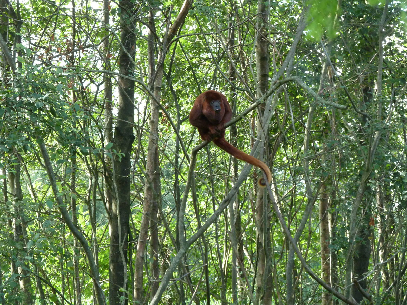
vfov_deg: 13.2
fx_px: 1317
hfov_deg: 17.6
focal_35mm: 112
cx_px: 204
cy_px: 153
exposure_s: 1/100
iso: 320
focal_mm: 18.2
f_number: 4.4
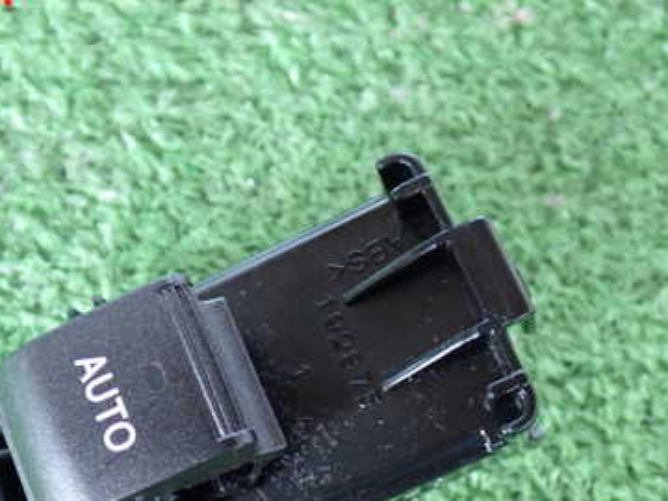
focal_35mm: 60
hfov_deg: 32.0
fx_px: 1158
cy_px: 388
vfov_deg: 24.1
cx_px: 232
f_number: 2.5
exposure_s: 1/30
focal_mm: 6.37
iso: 800
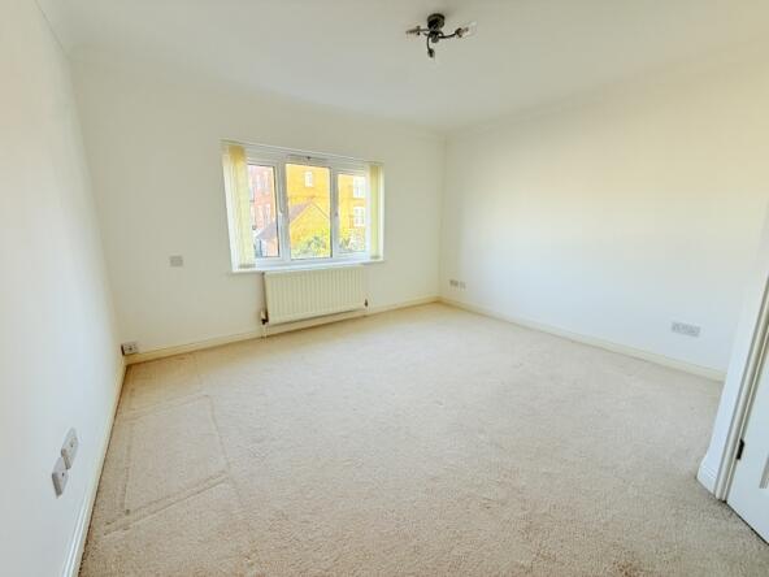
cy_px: 288
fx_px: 311
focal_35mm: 14
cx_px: 384
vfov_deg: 85.7
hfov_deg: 102.1
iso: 64
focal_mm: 2.22
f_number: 2.2
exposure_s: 1/99
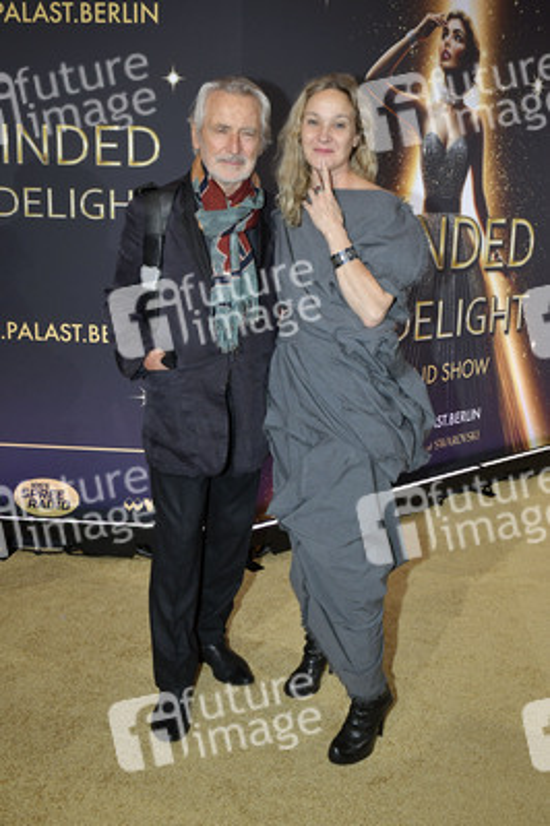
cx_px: 275
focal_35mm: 32
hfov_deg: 41.0
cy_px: 413
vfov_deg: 58.8
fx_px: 735
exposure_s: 1/250
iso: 1250
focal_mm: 32
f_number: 6.3
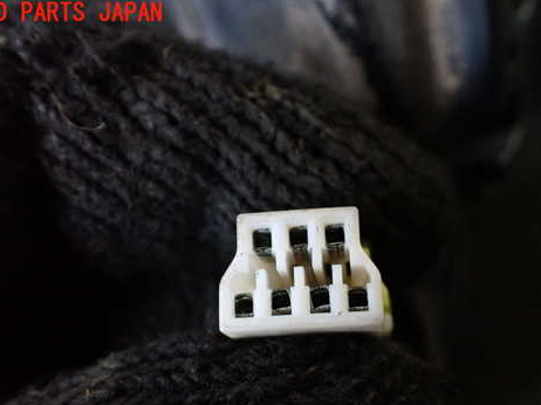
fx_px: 609
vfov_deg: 36.5
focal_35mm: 39
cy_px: 262
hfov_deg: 47.8
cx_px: 301
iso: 800
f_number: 2.3
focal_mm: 5.4
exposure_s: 1/50
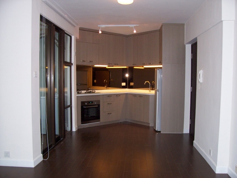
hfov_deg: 54.0
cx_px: 118
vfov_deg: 41.8
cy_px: 89
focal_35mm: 34
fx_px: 233
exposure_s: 1/60
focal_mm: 5.6
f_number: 2.7
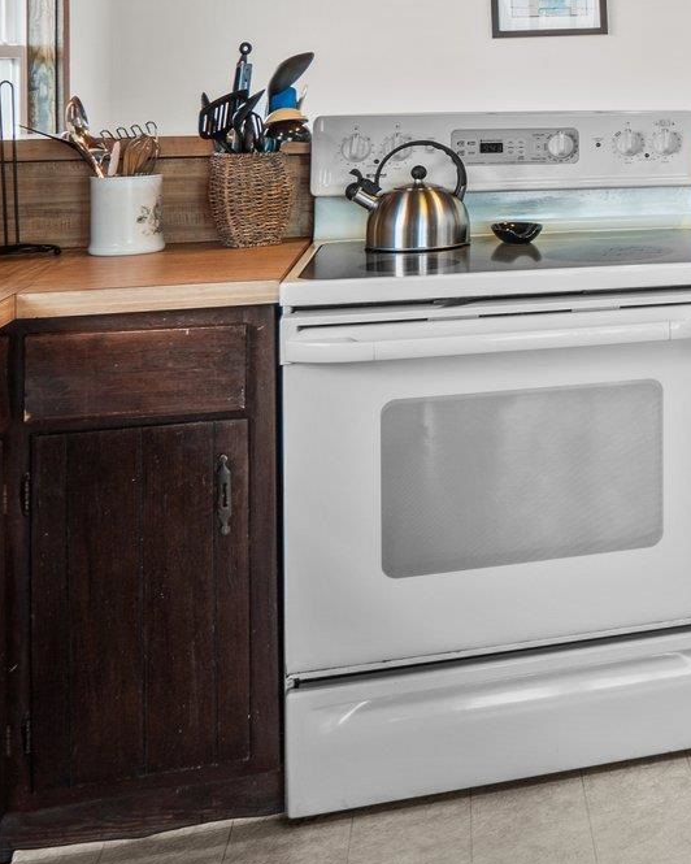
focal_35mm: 52
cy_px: 114
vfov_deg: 34.3
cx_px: 1057
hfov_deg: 23.1
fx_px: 1329
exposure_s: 1
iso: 100
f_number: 8
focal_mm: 12
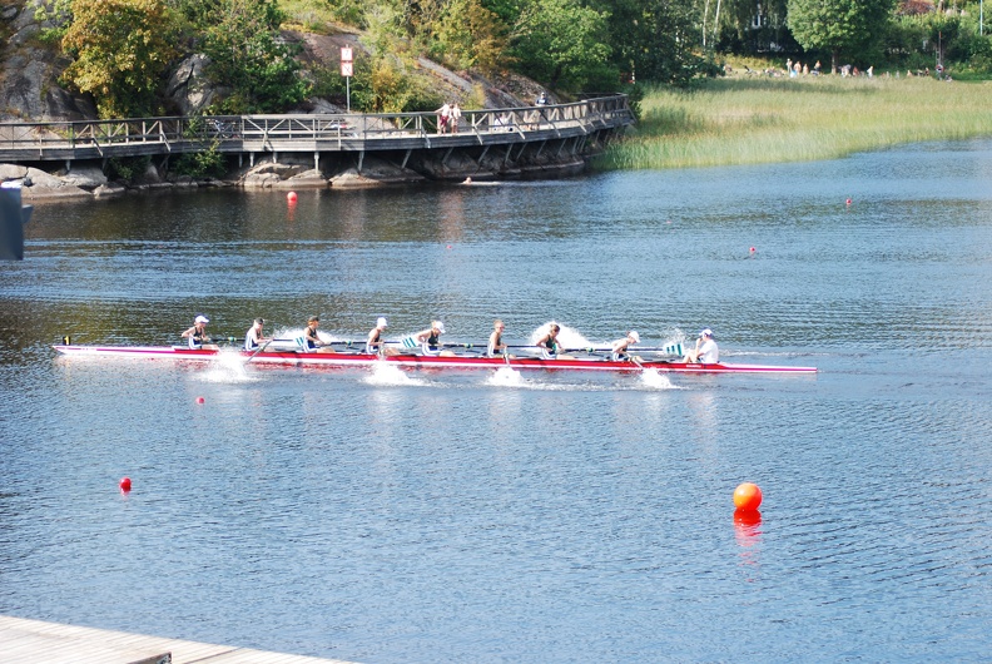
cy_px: 332
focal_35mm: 105
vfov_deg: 13.1
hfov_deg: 19.4
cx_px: 496
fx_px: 2896
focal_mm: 70
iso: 200
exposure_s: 1/400
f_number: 5
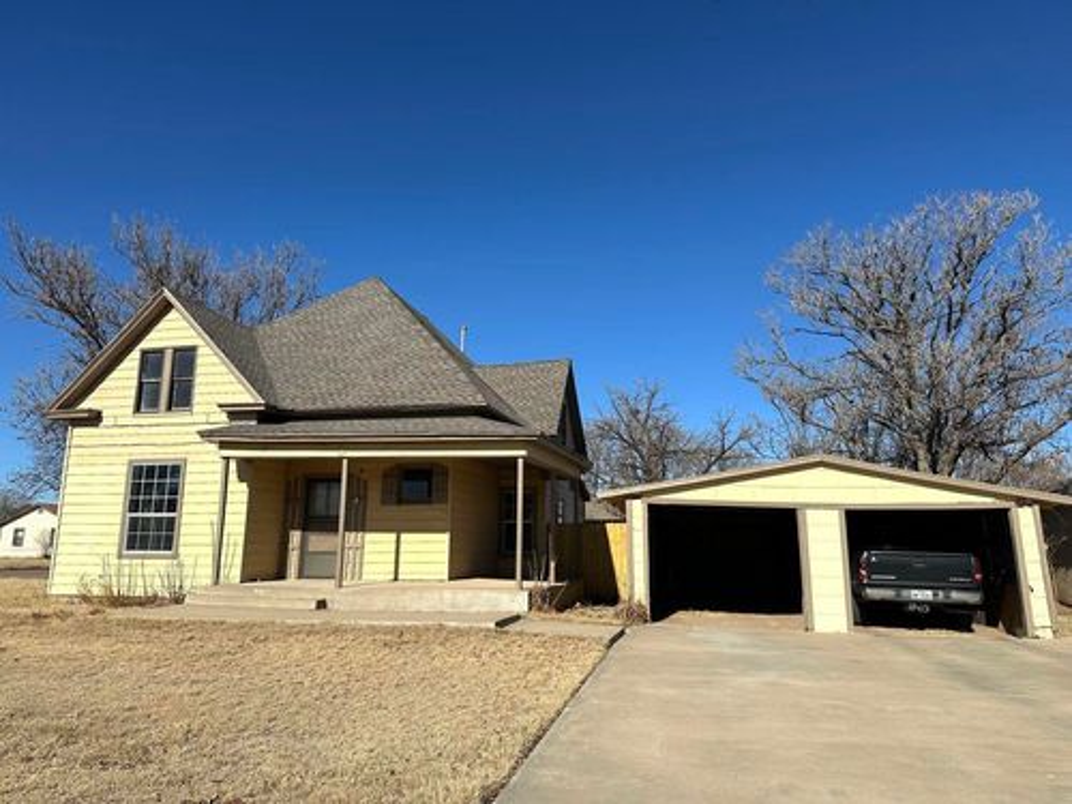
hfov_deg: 71.6
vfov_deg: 56.8
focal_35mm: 24
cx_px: 536
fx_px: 743
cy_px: 402
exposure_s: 1/7042
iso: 80
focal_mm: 6.86
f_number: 1.78
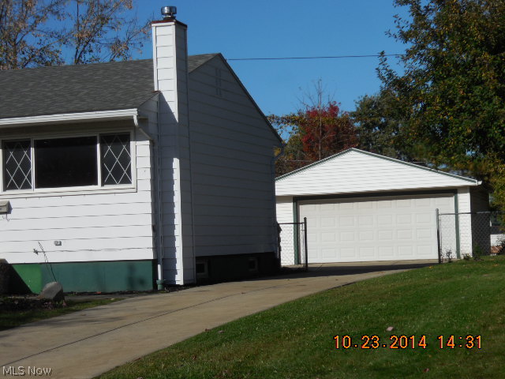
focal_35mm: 93
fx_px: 1357
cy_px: 190
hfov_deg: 21.1
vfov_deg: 15.9
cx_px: 252
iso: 125
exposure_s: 1/2000
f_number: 4.6
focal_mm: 16.5
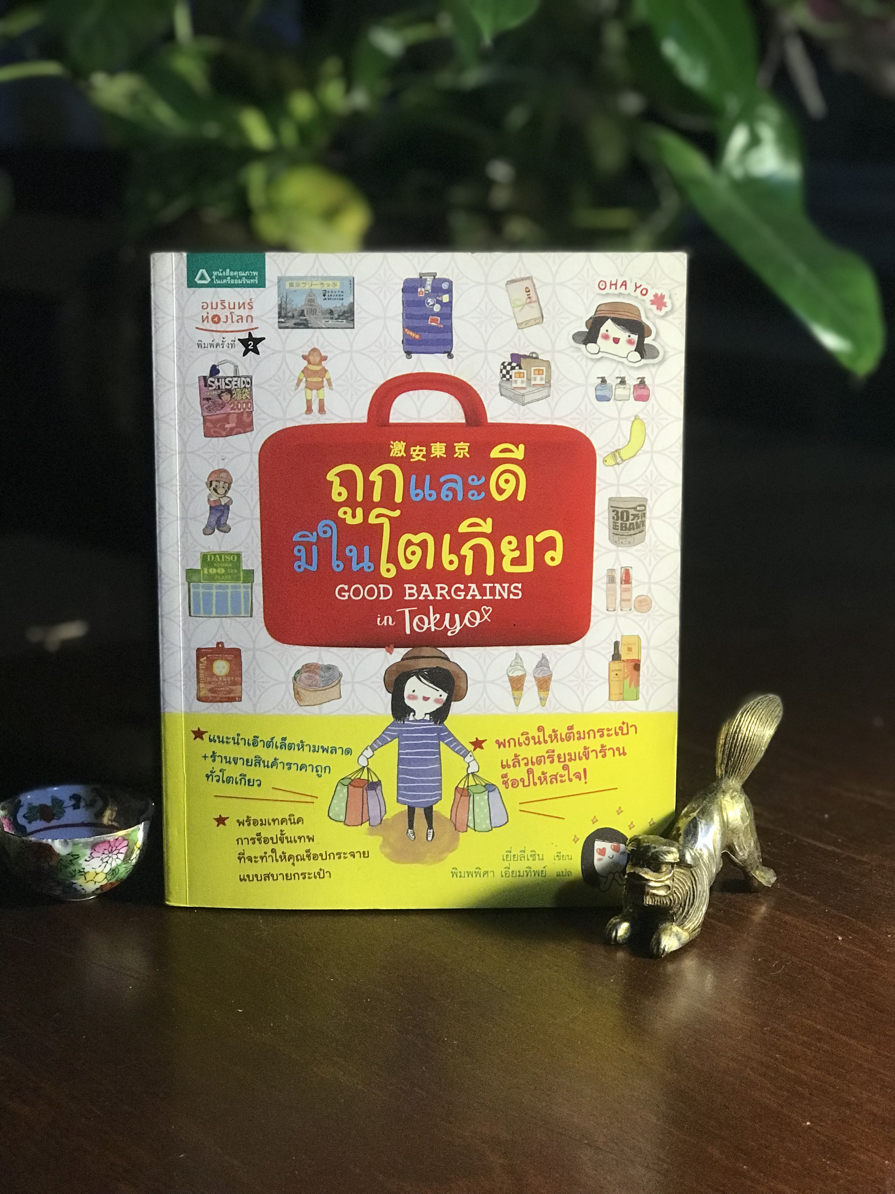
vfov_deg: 33.8
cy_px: 597
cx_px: 448
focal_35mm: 57
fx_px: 1965
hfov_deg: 25.7
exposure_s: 1/50
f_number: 2.8
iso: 125
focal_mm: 6.6
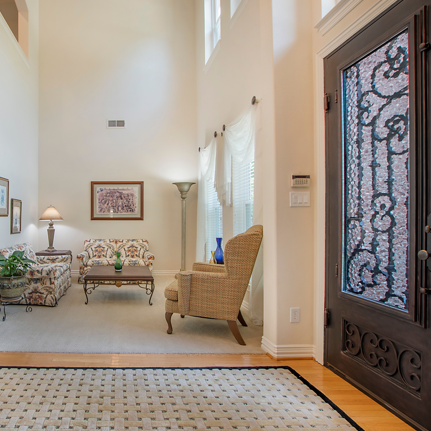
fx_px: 282
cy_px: 218
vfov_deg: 74.8
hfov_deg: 70.1
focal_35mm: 20
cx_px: 110
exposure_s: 1/4
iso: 100
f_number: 8
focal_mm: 10
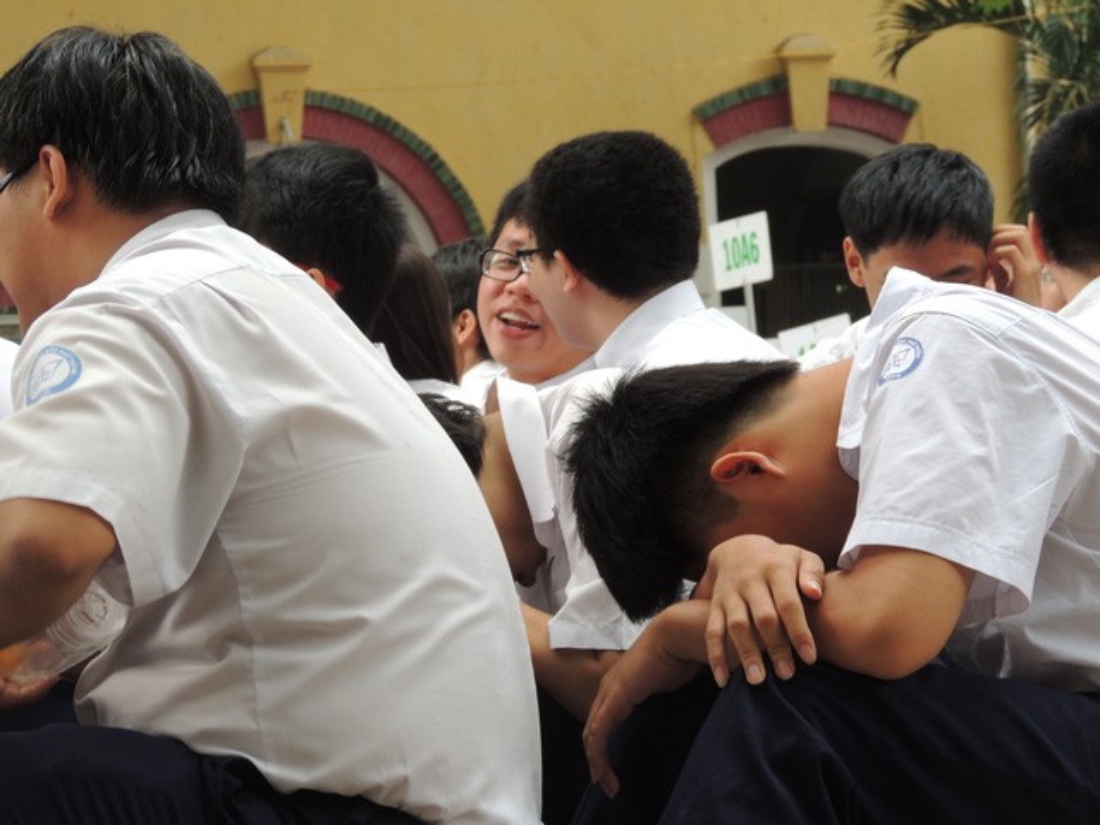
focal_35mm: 170
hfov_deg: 11.6
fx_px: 5402
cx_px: 550
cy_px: 412
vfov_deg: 8.7
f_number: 5.6
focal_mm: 30.3
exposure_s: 1/25
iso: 100
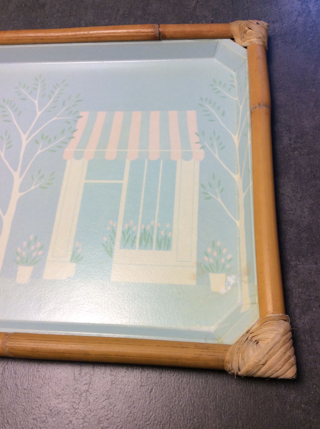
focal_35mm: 32
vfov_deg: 56.9
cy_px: 214
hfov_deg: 44.1
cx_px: 160
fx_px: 395
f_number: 2.4
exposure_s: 1/25
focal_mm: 3.3
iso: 40
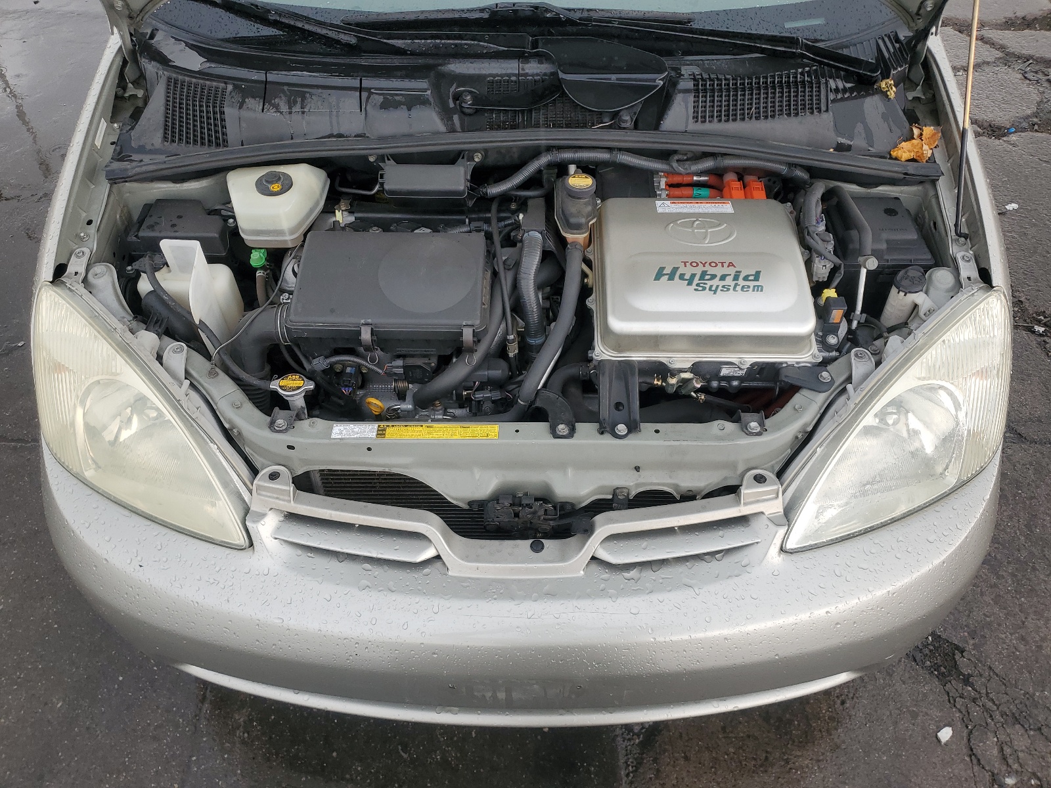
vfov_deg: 53.1
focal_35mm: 26
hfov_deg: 67.3
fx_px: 789
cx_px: 526
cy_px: 394
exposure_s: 1/217
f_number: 1.5
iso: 50
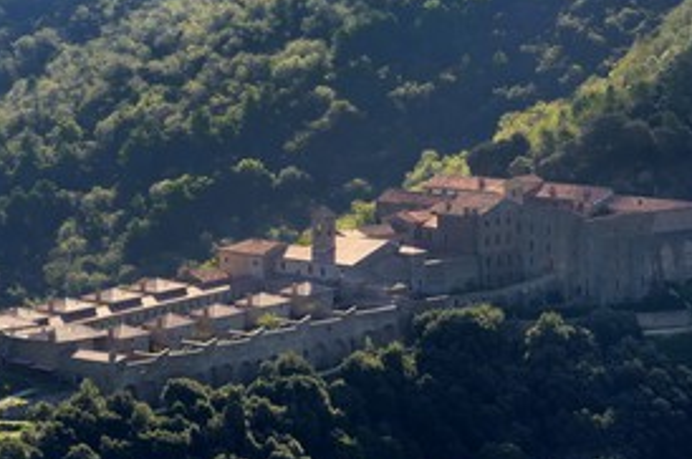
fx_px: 3417
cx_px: 356
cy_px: 325
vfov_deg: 7.7
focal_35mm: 178
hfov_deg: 11.6
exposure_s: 1/1250
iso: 800
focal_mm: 116
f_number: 9
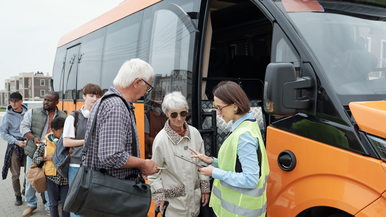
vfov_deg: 32.0
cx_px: 194
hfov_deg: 54.0
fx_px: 379
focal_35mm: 37
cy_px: 123
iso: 160
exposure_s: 1/500
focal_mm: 23
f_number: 4
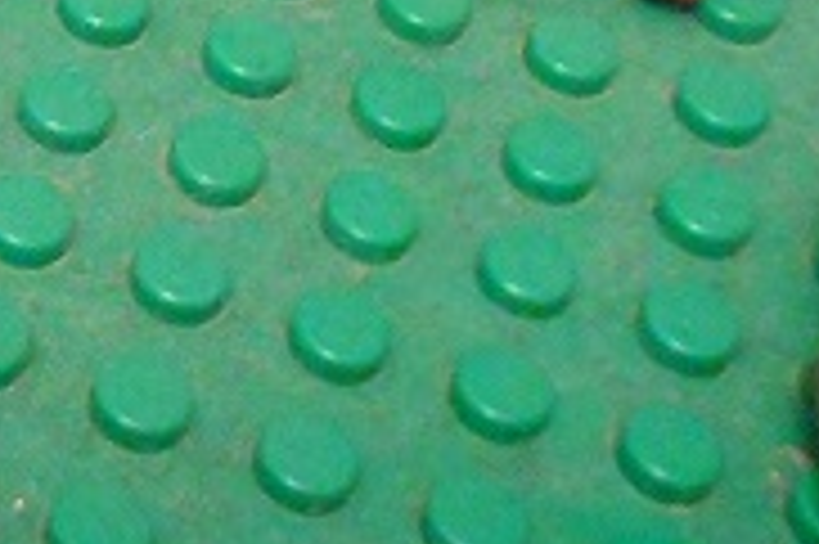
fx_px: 3114
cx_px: -392
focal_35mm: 137
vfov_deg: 9.6
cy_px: -400
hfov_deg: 14.1
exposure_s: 1/3
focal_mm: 5.3
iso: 800
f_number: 3.8
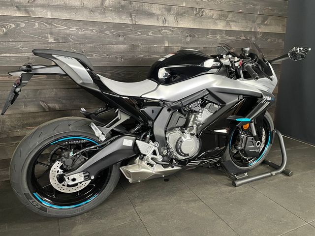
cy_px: 118
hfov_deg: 67.3
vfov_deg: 53.1
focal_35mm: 26
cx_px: 158
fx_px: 237
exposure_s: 1/50
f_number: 1.6
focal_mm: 4.2
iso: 500
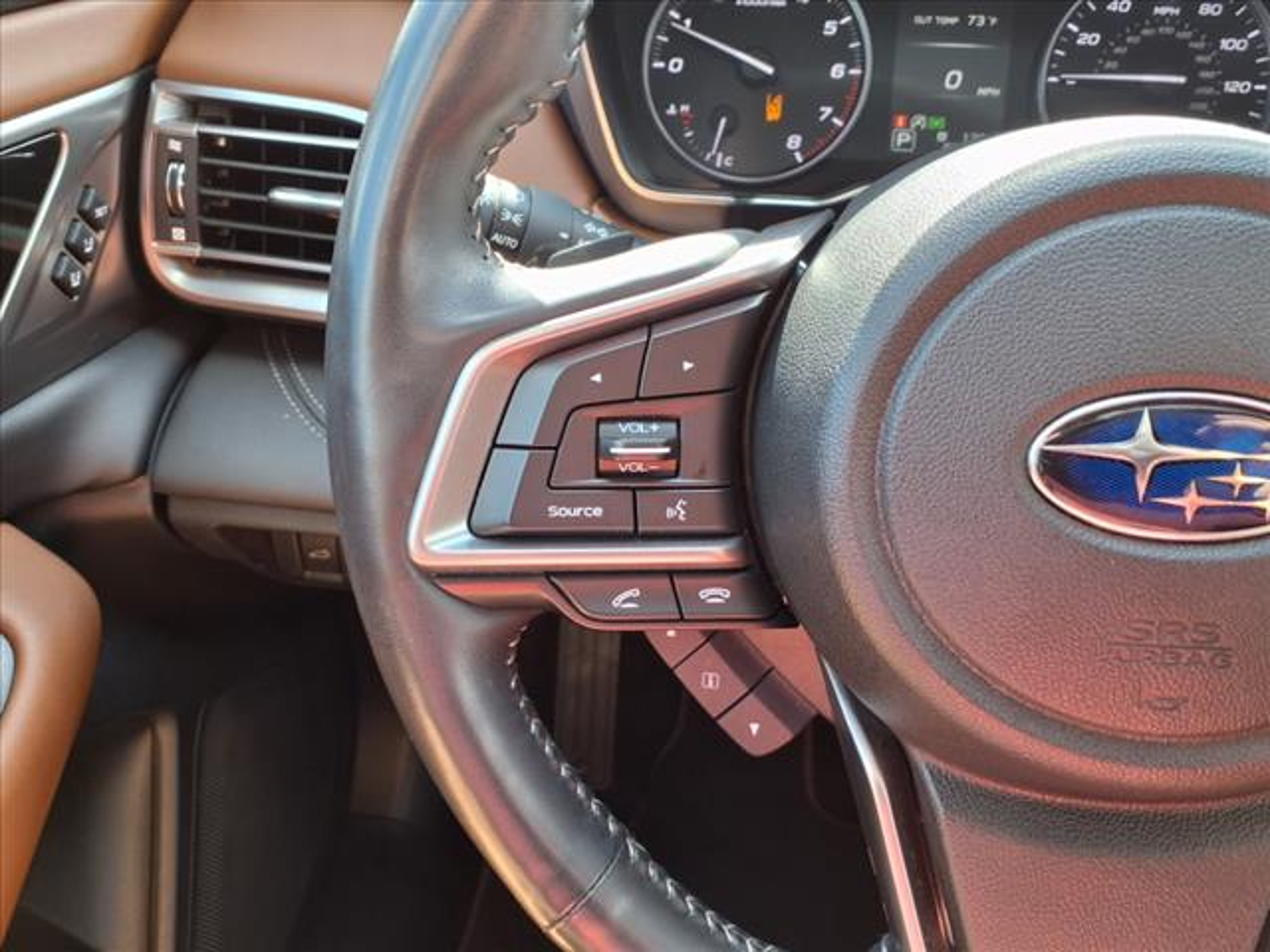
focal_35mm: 27
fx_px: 991
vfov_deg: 51.4
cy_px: 476
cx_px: 635
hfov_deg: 65.3
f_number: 1.9
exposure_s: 1/60.2
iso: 40
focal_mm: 3.58
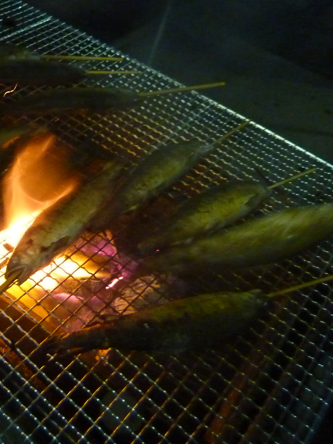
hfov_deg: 39.0
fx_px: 436
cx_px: 36
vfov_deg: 53.9
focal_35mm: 34
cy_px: 225
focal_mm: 4.1
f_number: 3.3
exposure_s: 1/10
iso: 800
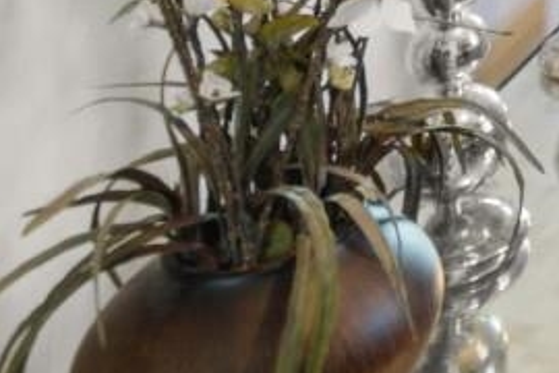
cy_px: -680
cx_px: 1277
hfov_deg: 15.2
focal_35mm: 90
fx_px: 1397
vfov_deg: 11.0
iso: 100
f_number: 4.5
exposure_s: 1/2
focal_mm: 10
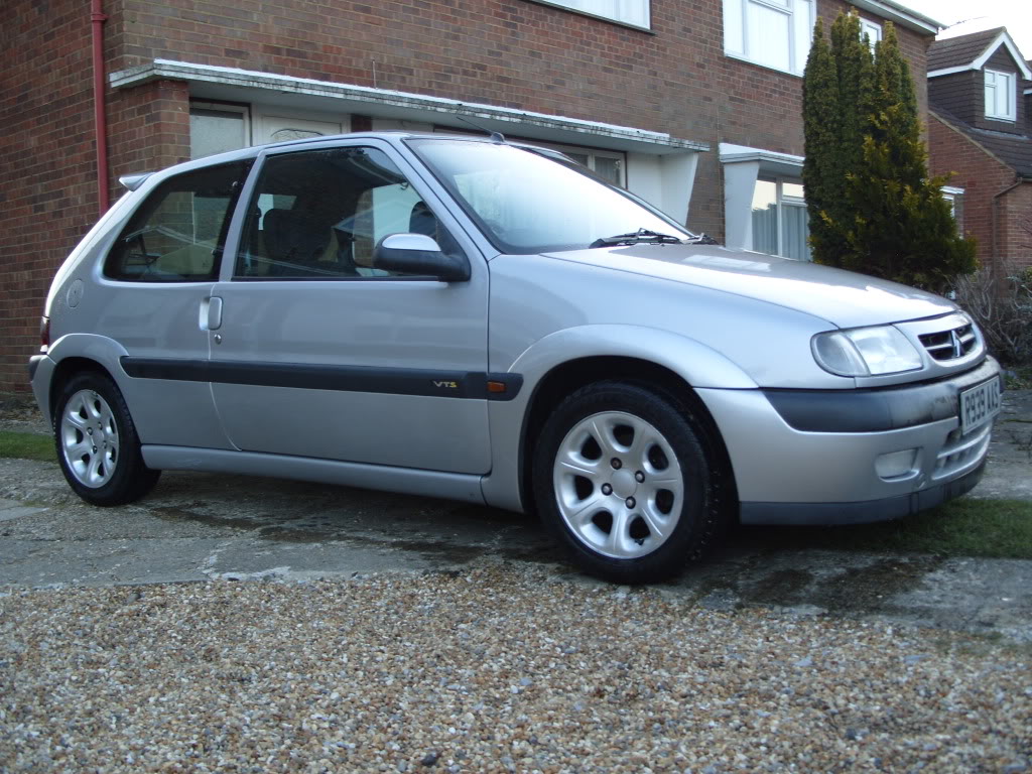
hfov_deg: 52.6
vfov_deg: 40.7
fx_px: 1043
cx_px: 516
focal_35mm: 35
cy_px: 387
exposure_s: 1/45
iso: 80
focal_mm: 7.8
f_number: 2.8
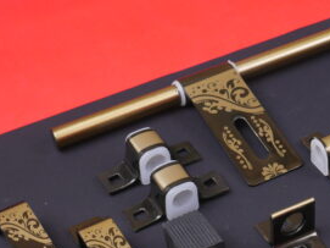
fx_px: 915
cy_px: 210
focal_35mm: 96
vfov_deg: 15.3
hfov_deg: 20.1
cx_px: 280
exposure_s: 1/30
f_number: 7.1
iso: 1000
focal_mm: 26
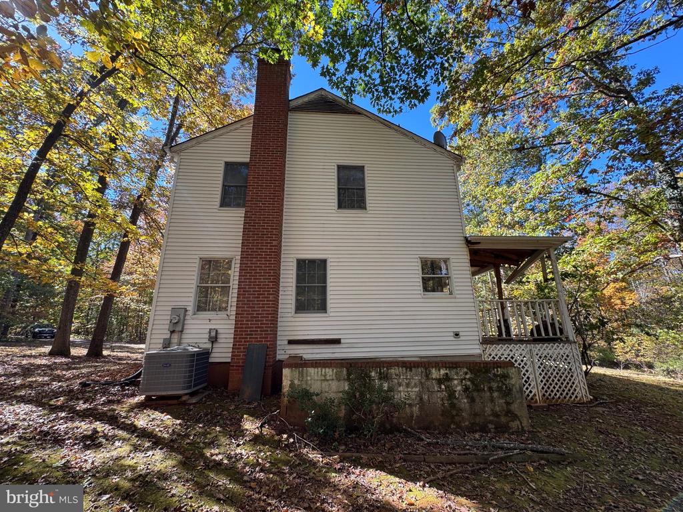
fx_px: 276
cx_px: 342
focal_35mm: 14
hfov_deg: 102.1
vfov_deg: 85.7
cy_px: 256
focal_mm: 2.22
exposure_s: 1/113
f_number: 2.2
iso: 40
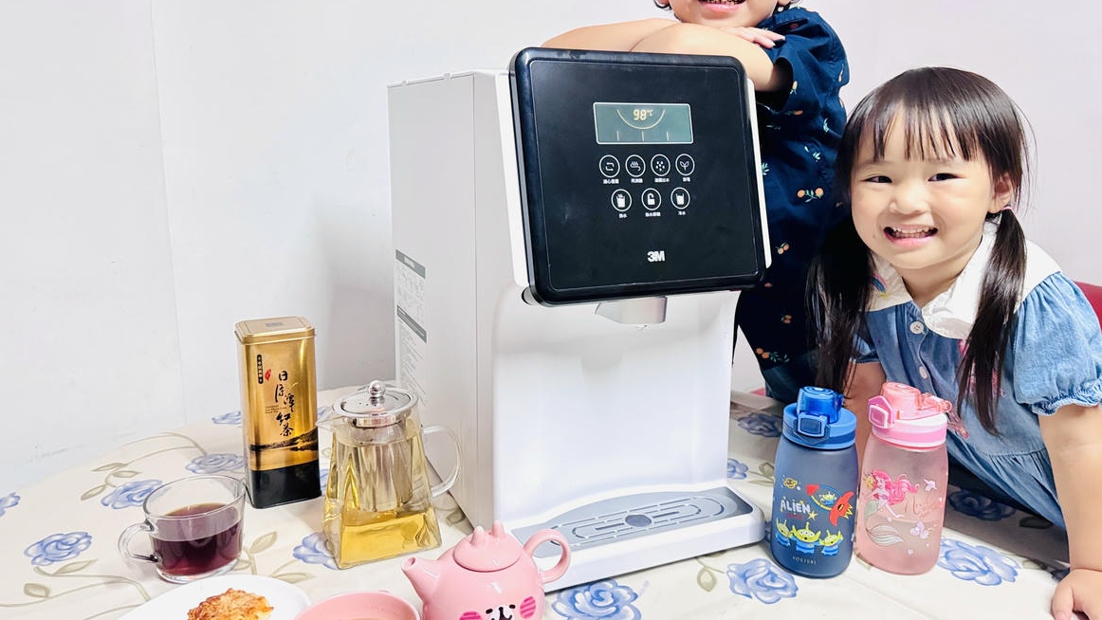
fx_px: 789
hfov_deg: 69.8
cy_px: 271
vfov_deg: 42.8
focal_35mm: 27
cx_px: 568
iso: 800
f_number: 1.78
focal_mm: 6.86
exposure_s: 1/60
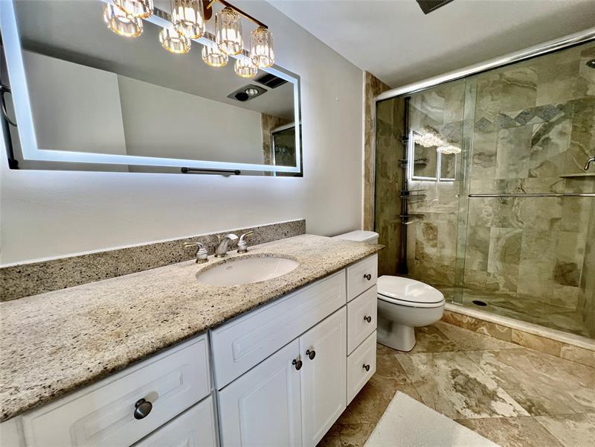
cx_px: 298
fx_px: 223
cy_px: 224
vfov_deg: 89.9
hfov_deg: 106.2
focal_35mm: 13
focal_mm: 1.57
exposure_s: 1/120
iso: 80
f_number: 1.8
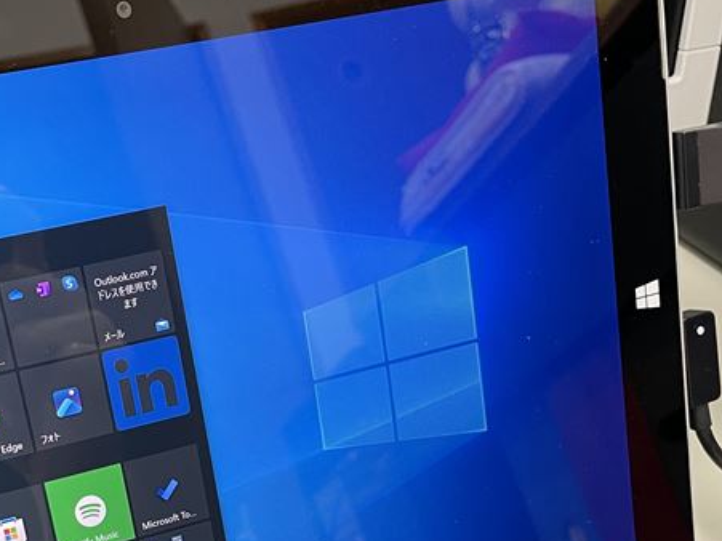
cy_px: 563
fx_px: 1230
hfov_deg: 32.1
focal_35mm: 59
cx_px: 186
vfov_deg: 23.6
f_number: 1.6
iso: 125
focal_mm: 4.2
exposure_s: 1/60
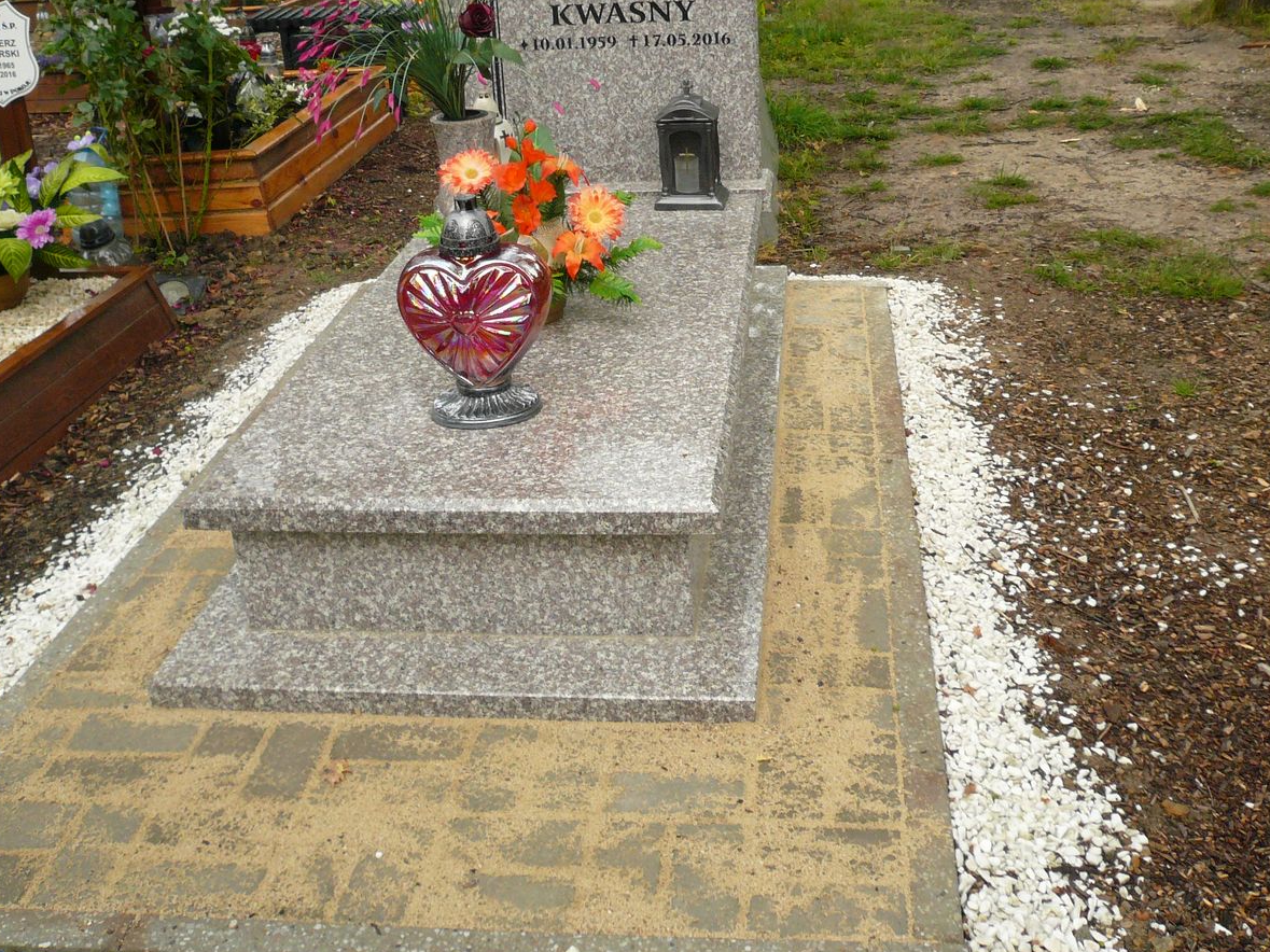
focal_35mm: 38
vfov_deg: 37.4
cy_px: 334
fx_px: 1394
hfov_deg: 48.9
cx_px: 694
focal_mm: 4.6
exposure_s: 1/80
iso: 100
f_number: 2.8
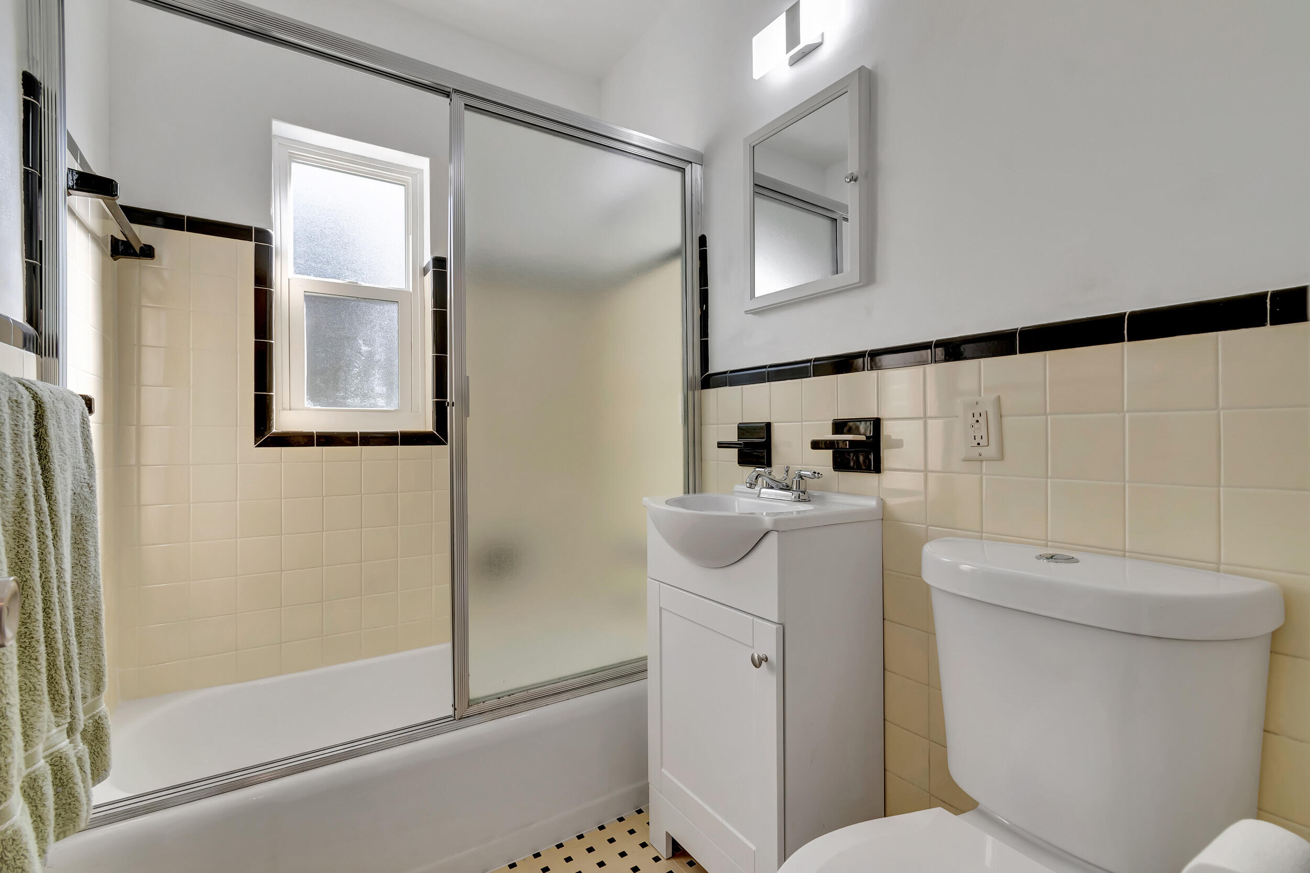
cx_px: 655
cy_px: 436
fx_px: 546
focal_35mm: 15
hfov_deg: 100.4
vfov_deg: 77.3
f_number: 8
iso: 500
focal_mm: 10
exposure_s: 1/30
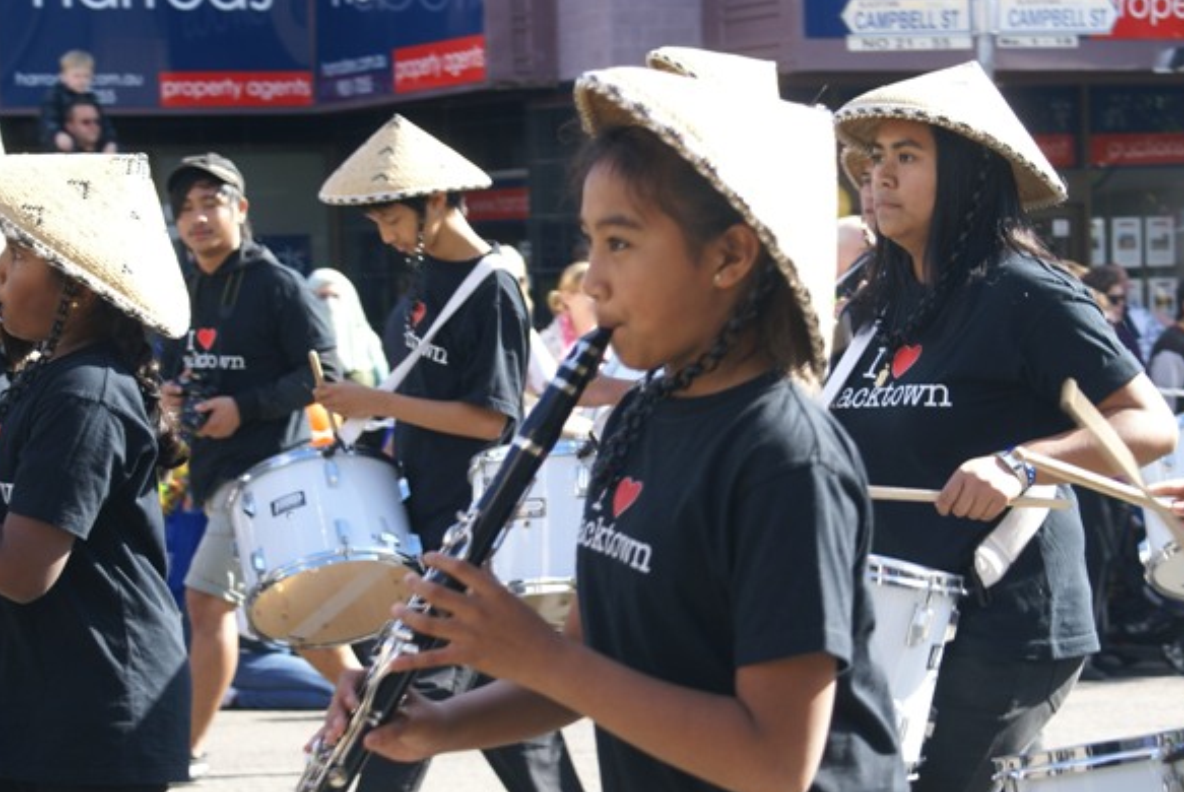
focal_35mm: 91
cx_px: 630
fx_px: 2981
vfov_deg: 15.1
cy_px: 431
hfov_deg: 22.5
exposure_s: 1/125
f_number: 6.3
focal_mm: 55
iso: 100
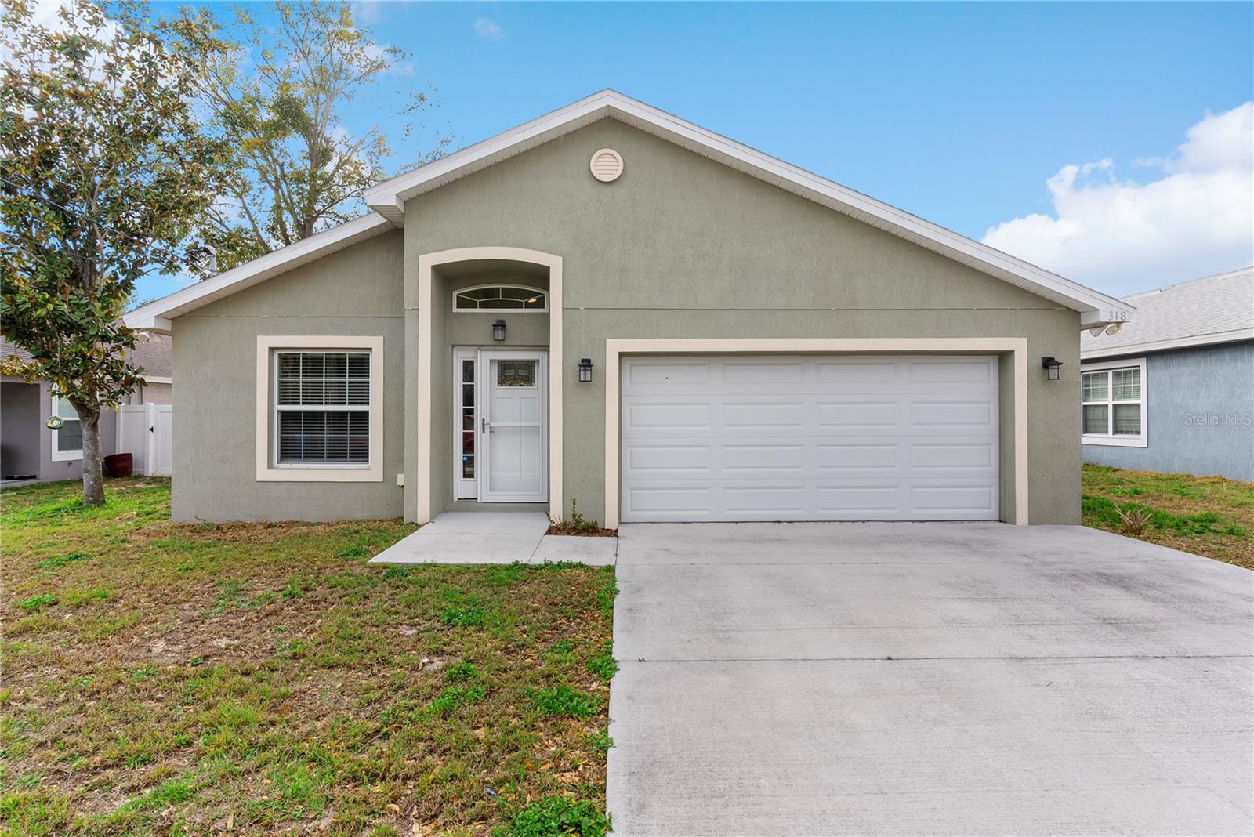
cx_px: 627
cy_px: 418
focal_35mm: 18
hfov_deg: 90.0
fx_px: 627
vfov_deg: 67.4
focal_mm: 18
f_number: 8
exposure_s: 1/40
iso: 100
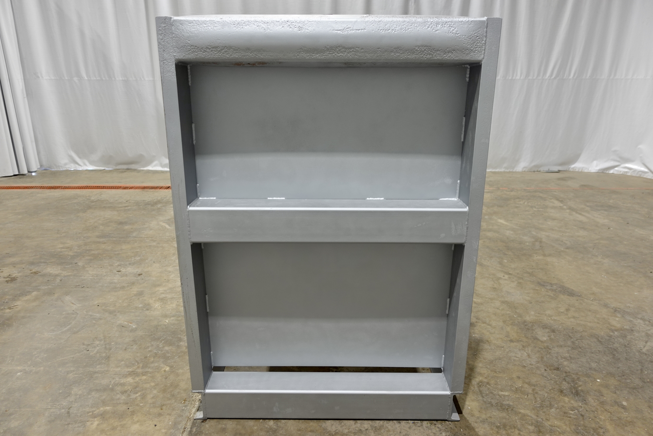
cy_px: 218
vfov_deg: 53.1
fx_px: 435
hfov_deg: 73.7
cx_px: 326
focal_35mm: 24
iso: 125
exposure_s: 1/30
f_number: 1.8
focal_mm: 9.4
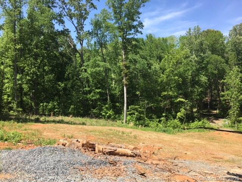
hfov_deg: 61.7
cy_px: 91
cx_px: 121
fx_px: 203
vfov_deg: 48.2
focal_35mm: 29
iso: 25
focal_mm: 4.15
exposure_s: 1/793
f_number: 2.2
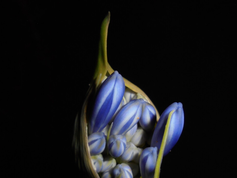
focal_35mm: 34
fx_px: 233
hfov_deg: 54.0
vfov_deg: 41.4
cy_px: 115
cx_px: 121
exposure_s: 1/30
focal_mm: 4.6
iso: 200
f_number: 11.5
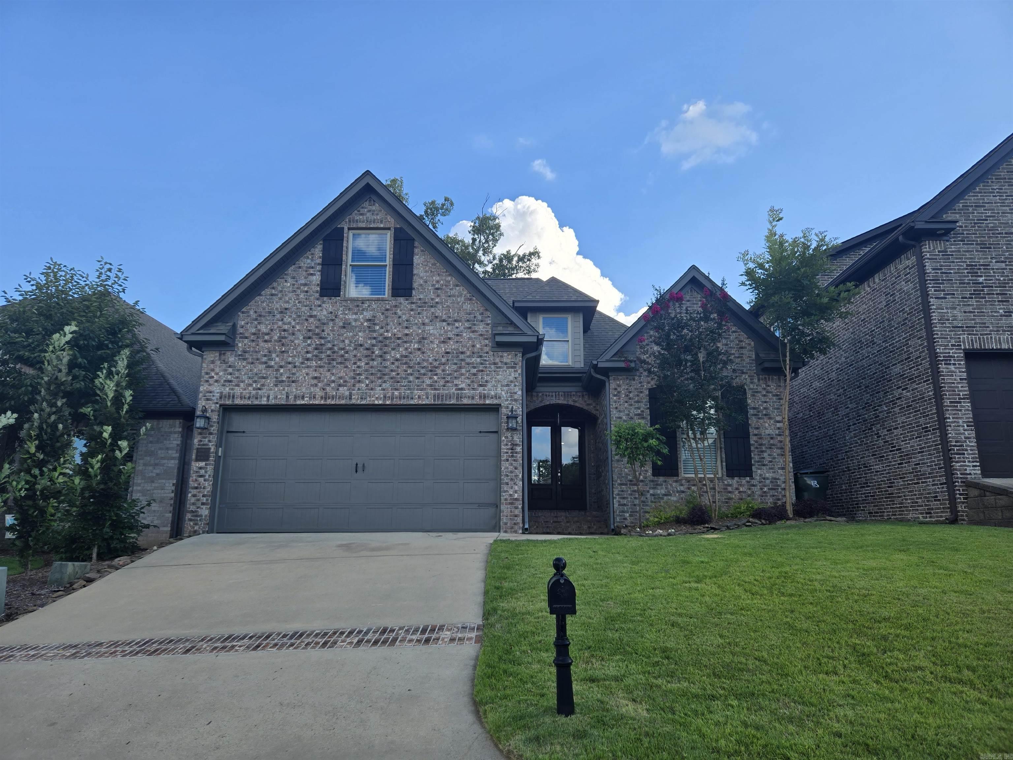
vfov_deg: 58.9
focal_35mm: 23
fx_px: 673
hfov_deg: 73.9
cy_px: 380
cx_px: 506
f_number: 1.8
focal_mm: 5.4
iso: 25
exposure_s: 1/763
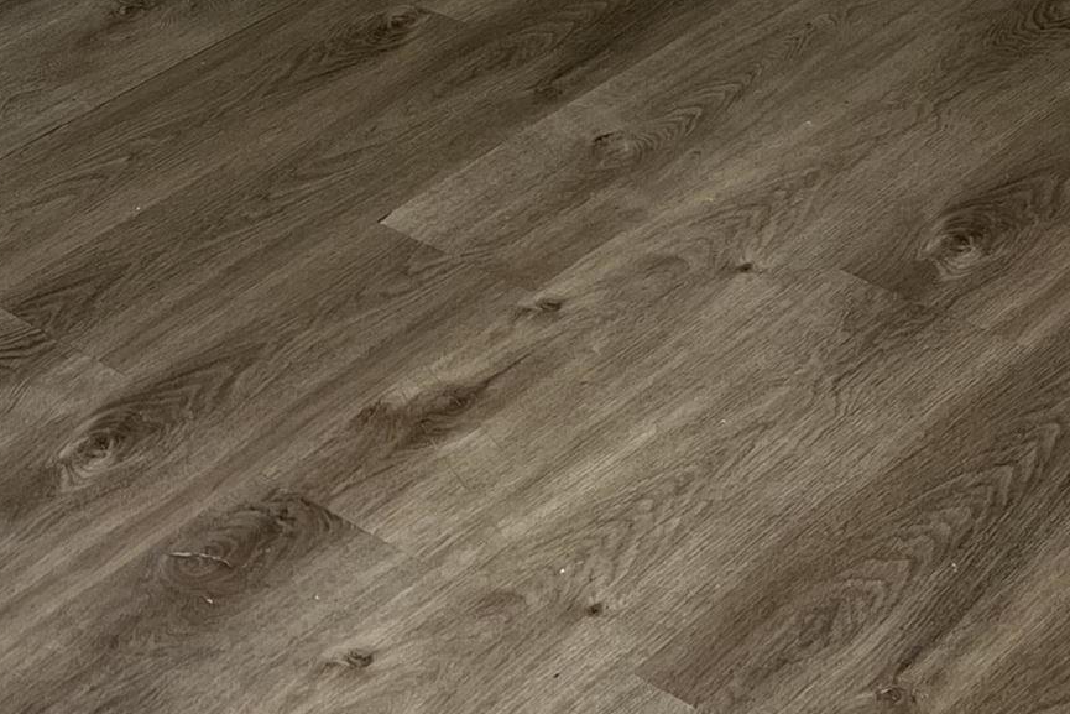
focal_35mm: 96
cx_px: -216
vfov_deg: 13.2
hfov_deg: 19.9
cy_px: -444
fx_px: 2854
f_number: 1.5
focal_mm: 5.7
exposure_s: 1/176
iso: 40
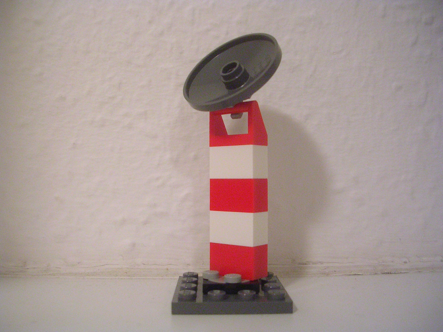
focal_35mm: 38
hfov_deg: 49.0
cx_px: 222
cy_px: 166
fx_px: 486
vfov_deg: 37.7
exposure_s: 1/5.6
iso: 200
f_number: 2.8
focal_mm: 5.8
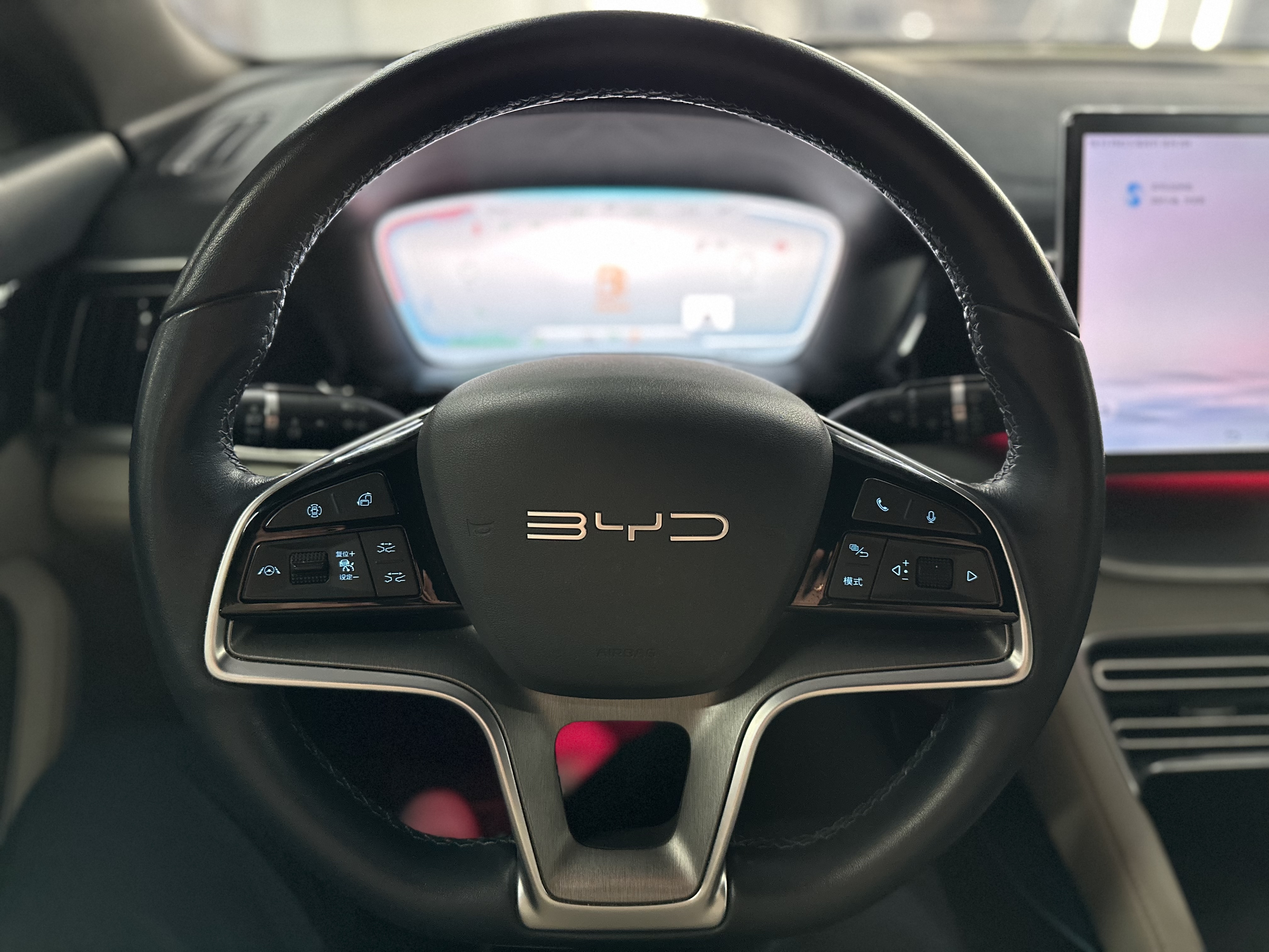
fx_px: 880
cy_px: 476
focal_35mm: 24
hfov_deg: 71.6
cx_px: 634
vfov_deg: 56.8
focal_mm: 6.86
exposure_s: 1/57
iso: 1000
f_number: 1.78
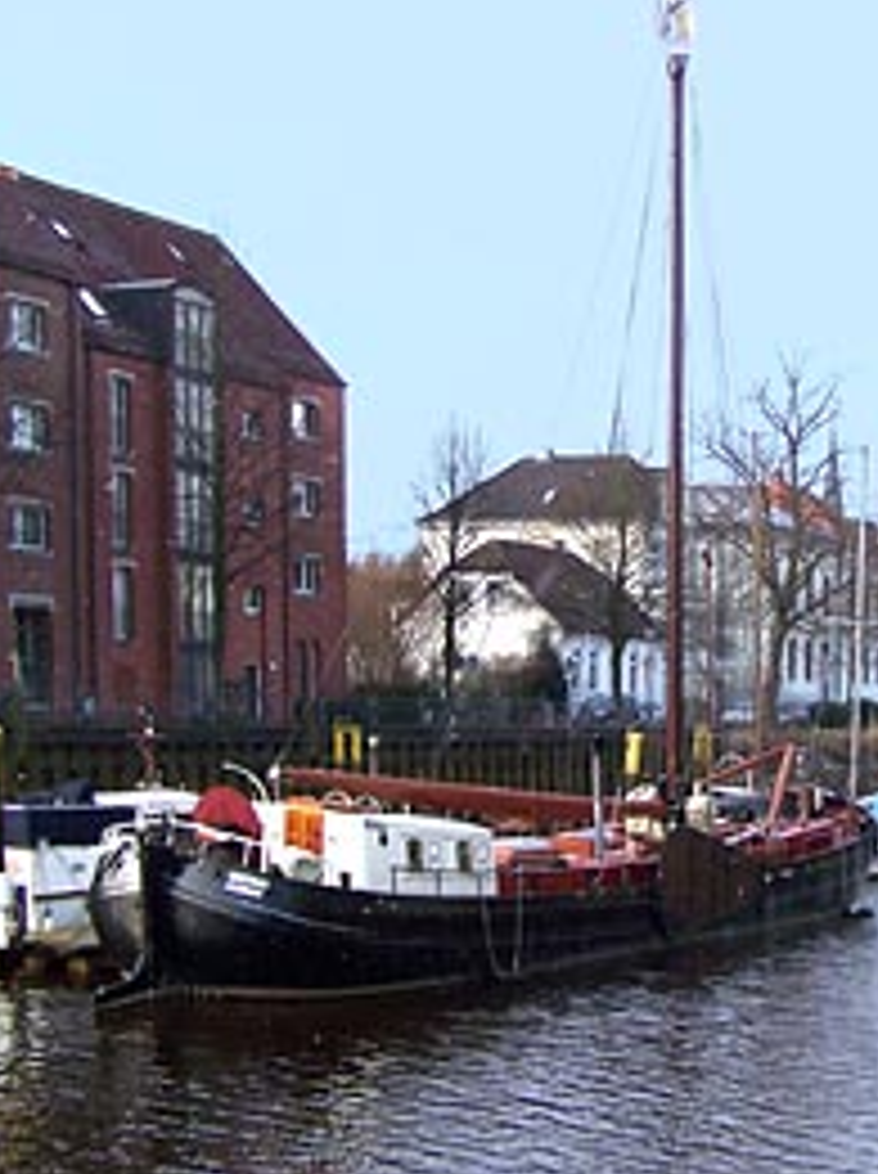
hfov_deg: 23.3
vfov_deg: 31.2
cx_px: 687
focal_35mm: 62
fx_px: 2102
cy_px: 551
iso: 64
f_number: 2.8
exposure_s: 1/320
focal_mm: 6.3
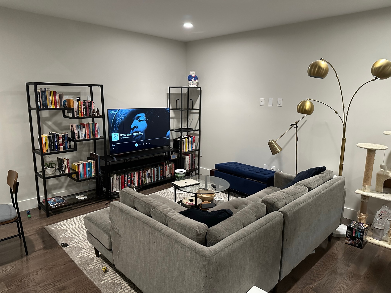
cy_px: 146
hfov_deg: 71.6
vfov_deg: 56.8
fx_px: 271
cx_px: 196
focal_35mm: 24
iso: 640
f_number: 1.78
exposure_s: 1/60
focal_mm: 6.86
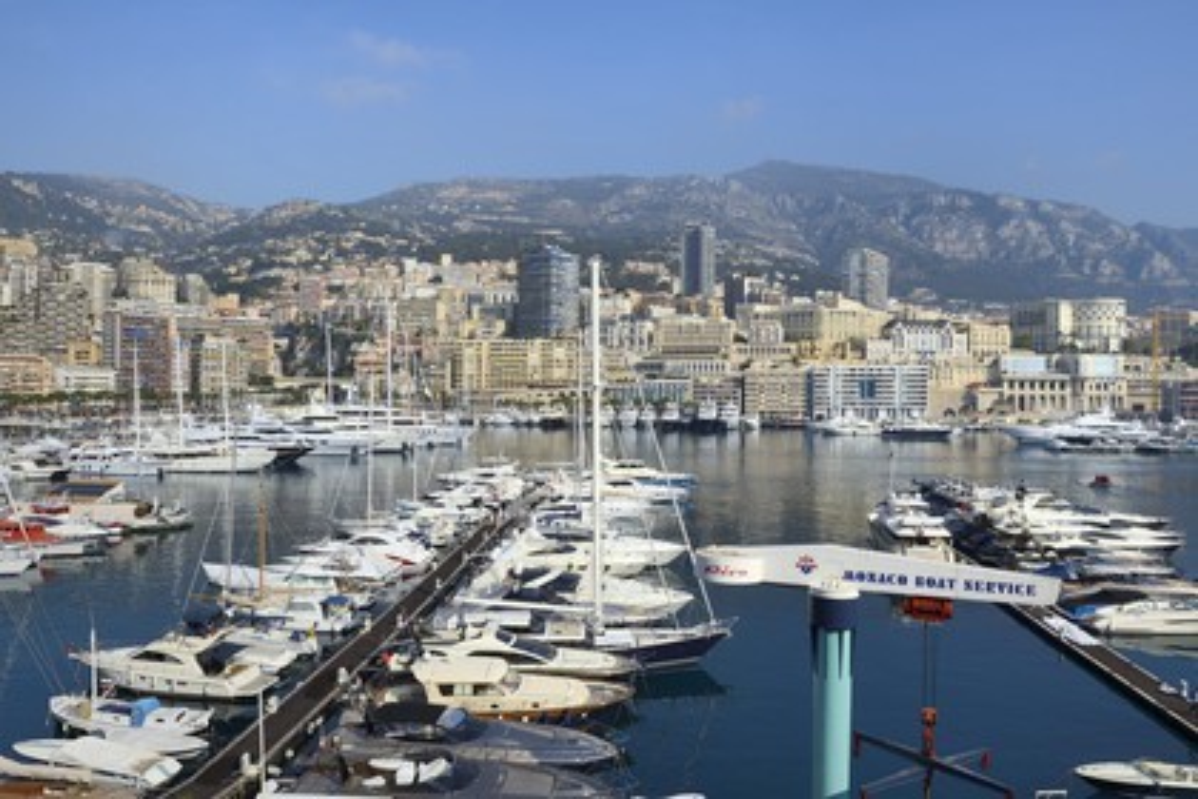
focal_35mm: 24
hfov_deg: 73.7
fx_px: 799
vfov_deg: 53.1
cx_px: 599
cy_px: 400
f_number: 14
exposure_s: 1/250
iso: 200
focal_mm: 24
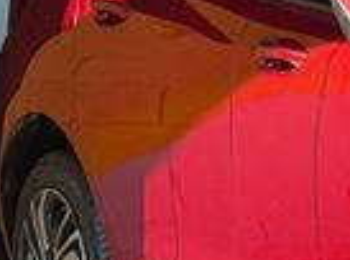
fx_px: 2723
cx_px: 820
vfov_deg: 5.5
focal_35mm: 270
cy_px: 176
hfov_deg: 7.0
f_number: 1.78
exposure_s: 1/1403
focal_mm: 6.76
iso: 100
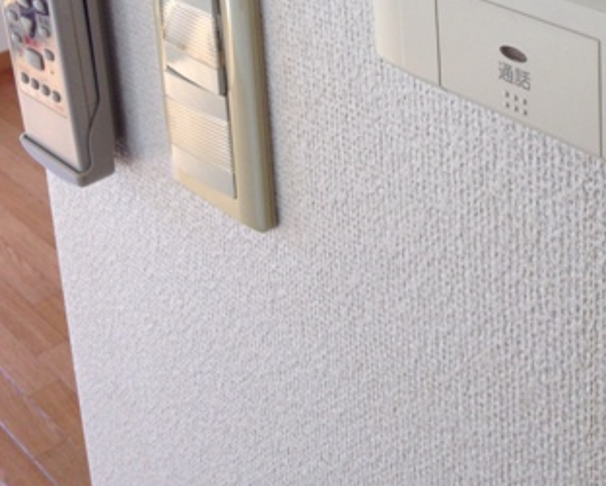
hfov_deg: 28.4
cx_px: 437
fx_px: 1184
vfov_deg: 21.2
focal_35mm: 66
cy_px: -134
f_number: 2.4
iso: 64
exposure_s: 1/60
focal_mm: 4.12
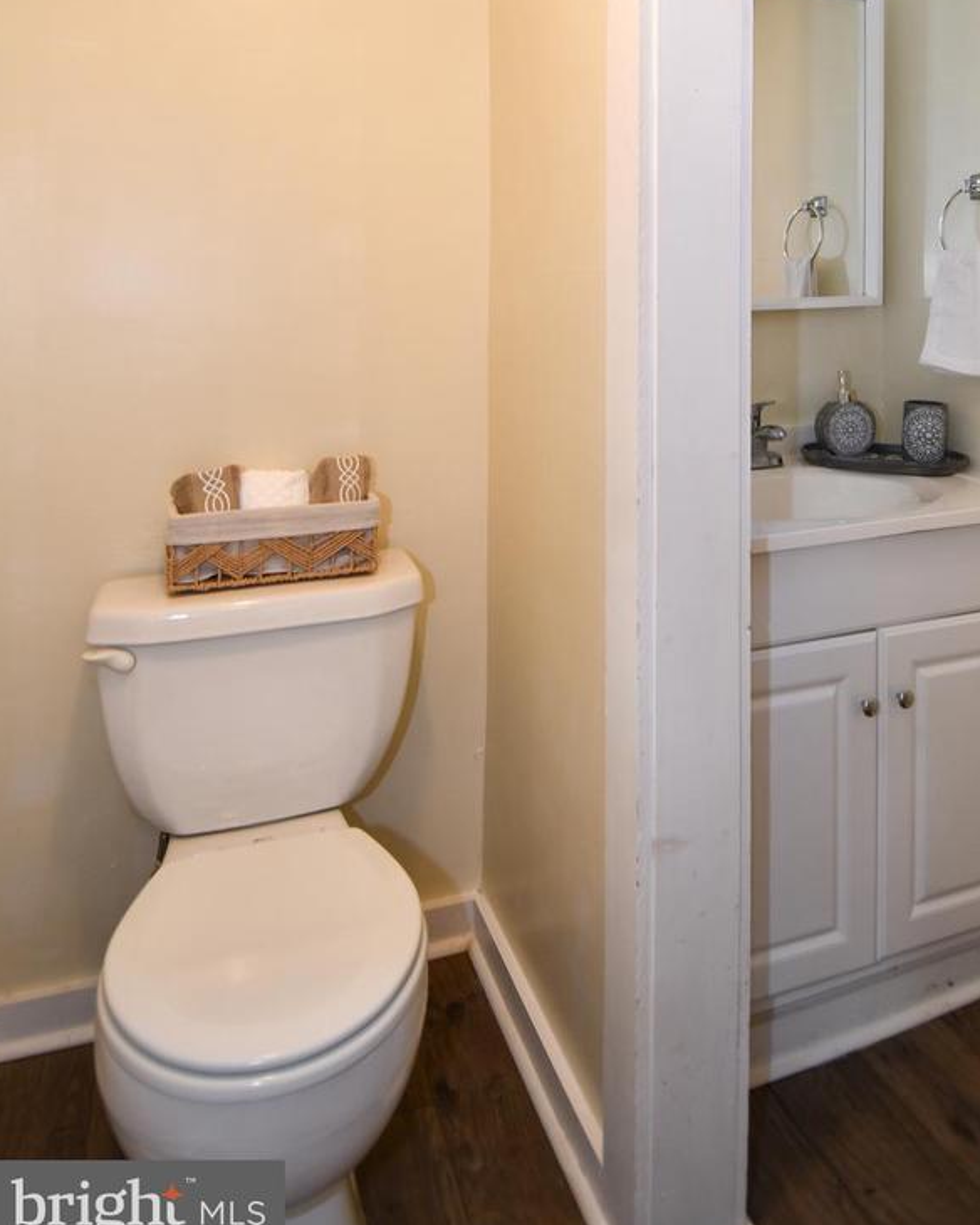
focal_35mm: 25
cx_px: 594
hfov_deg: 56.3
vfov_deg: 65.1
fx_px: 906
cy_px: 351
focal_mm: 12
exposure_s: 1/60
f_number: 4
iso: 250
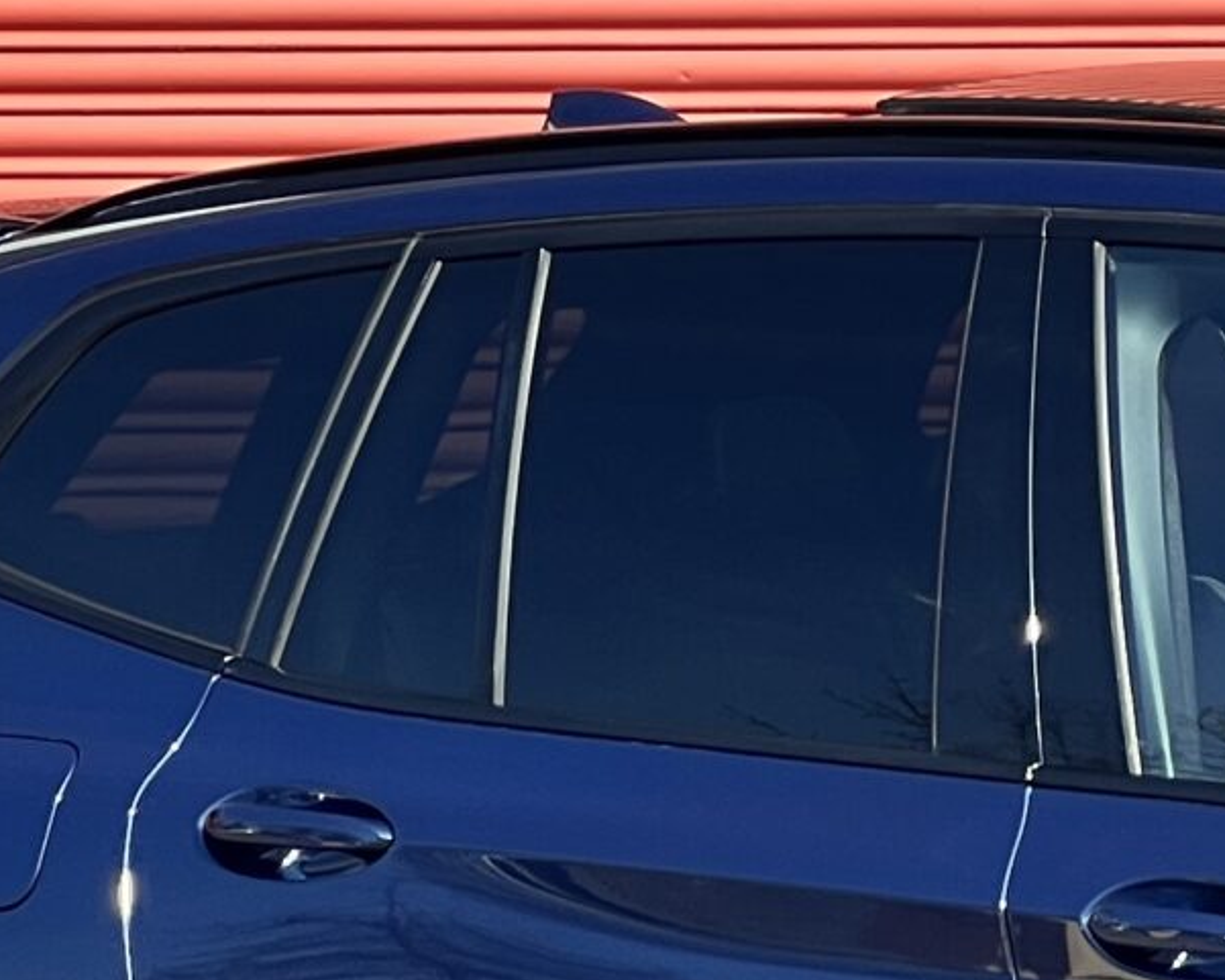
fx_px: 11604
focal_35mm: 320
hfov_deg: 6.0
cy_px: 393
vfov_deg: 4.8
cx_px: 2034
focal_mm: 9
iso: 32
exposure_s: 1/356
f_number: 2.8
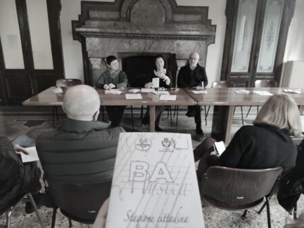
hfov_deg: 69.4
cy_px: 114
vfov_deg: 54.9
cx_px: 152
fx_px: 220
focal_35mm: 25
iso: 419
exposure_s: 1/33
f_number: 1.79
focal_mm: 4.71
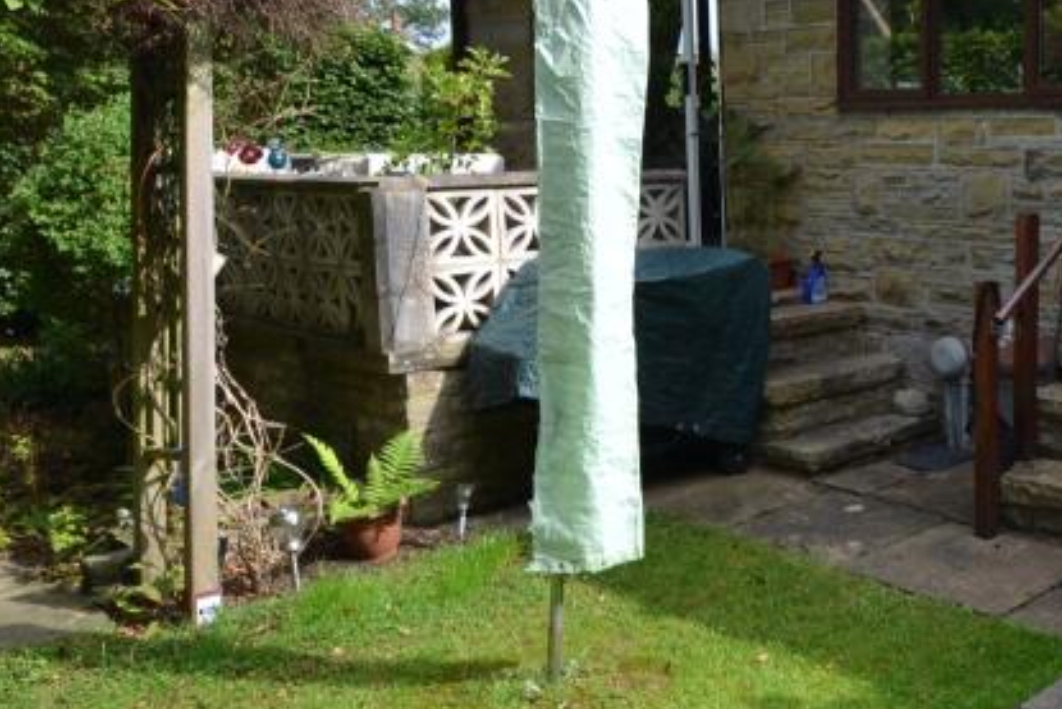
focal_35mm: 37
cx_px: 1095
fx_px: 1092
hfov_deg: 43.3
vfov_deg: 35.7
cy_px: 252
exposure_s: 1/160
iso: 100
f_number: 6.3
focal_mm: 10
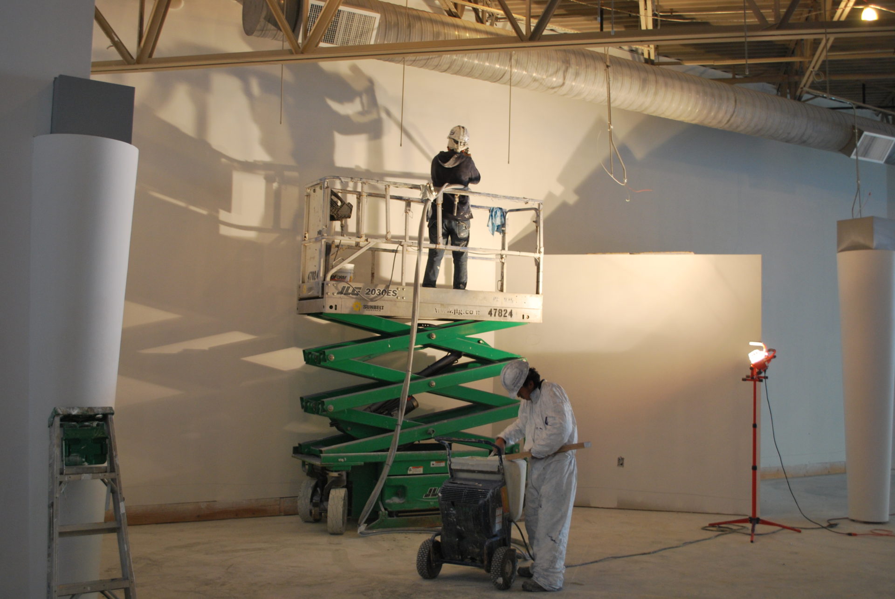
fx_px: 896
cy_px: 300
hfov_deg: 53.1
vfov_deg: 37.0
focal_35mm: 36
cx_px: 448
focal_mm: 24
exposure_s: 1/15
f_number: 4.2
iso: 400
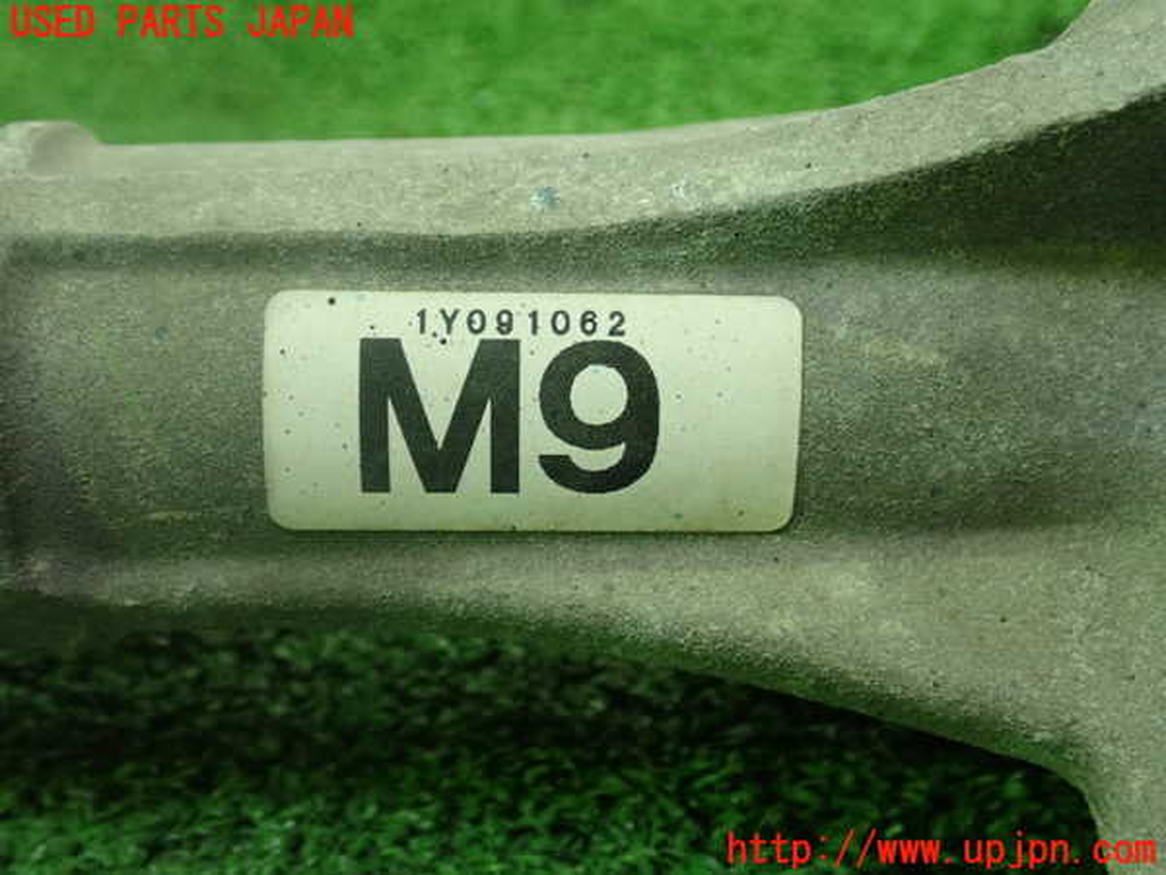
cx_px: 583
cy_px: 438
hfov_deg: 46.8
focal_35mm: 40
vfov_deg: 36.0
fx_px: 1347
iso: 800
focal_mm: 7.34
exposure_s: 1/50
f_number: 2.8
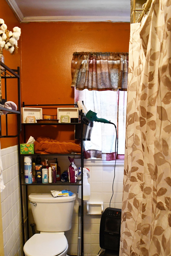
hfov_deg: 34.2
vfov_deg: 48.3
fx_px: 278
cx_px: 83
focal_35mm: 39
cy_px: 180
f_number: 3.5
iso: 2000
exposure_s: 1/125
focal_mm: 18
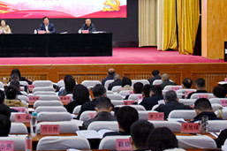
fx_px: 618
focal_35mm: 98
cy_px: 27
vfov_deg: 13.9
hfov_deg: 20.6
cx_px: 46
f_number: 4
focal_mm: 28
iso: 1600
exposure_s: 1/160
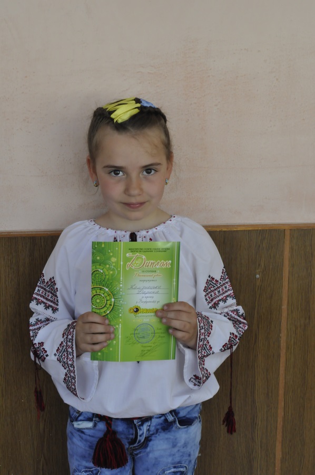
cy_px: 238
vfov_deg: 33.4
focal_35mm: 60
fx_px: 789
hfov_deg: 22.6
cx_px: 158
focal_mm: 40
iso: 1600
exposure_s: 1/250
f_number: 8
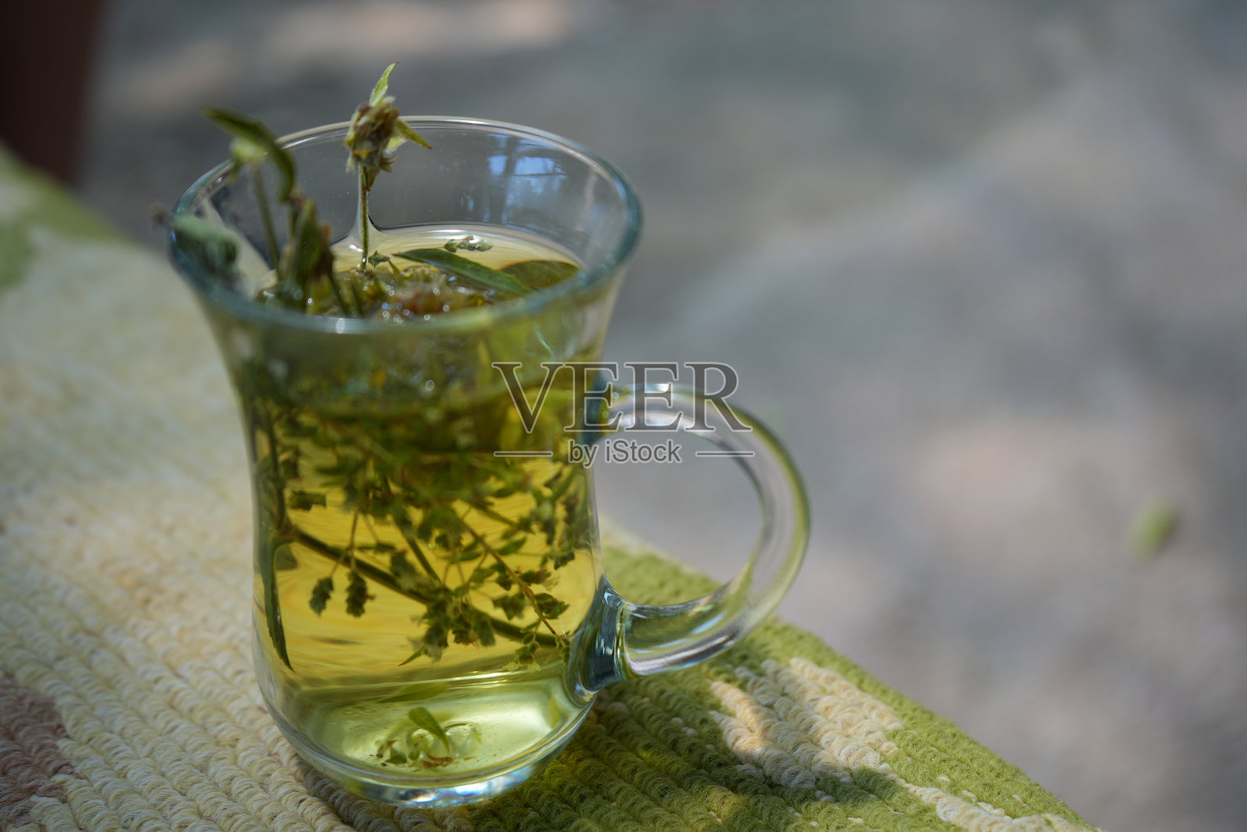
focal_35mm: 48
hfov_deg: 41.1
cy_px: 416
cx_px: 624
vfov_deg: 28.1
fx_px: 1663
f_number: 4.5
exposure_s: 1/60
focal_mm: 48
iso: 100
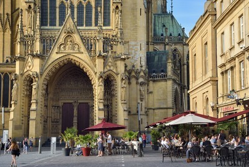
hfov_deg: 36.8
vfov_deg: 25.1
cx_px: 121
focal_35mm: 54
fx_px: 374
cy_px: 85
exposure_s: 1/160
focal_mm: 52
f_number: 8
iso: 200
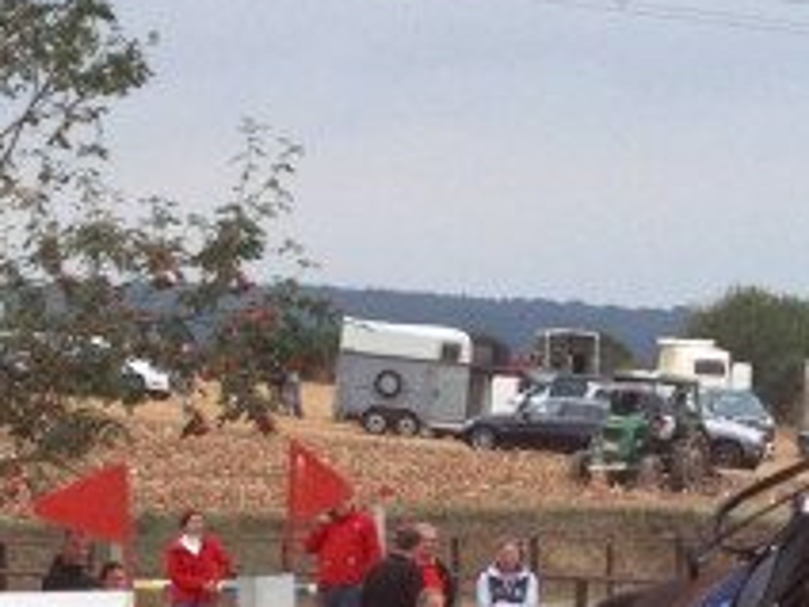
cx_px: 973
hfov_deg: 7.0
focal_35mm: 279
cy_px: 575
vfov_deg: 5.3
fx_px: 6520
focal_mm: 40
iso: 400
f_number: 7.1
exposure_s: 1/1000
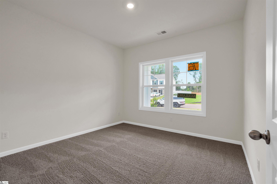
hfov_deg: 96.7
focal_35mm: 16
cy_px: 92
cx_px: 138
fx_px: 123
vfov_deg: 73.8
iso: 320
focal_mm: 16
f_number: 9
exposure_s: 1/25
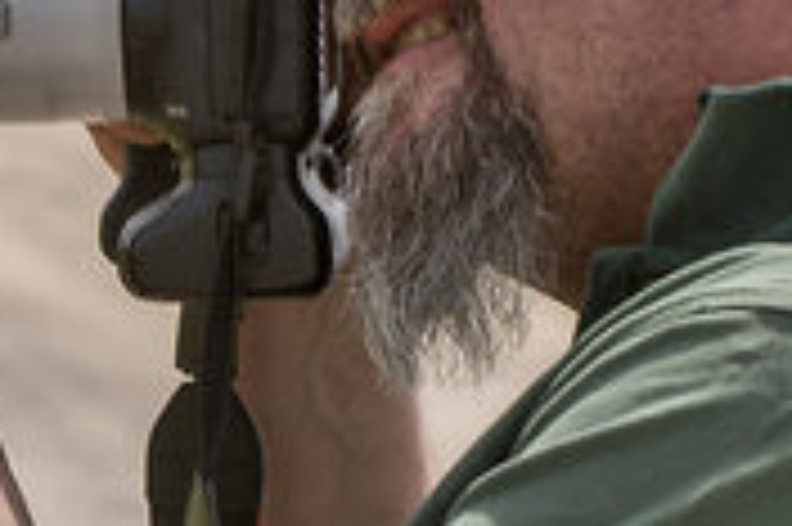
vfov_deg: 3.8
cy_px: -36
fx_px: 7869
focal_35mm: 358
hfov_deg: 5.8
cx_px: 166
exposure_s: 1/320
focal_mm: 70
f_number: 6.3
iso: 100
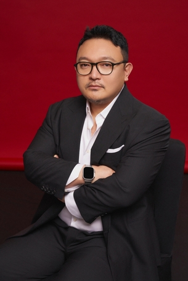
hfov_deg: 19.5
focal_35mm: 70
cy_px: 140
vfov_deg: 28.8
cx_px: 94
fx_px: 548
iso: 800
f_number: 6.3
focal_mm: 70
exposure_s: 1/160
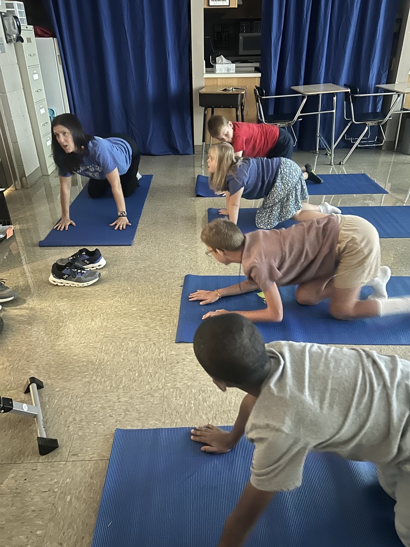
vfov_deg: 67.3
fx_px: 411
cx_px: 205
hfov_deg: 53.1
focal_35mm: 26
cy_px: 274
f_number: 1.5
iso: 1000
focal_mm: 5.7
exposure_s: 1/15
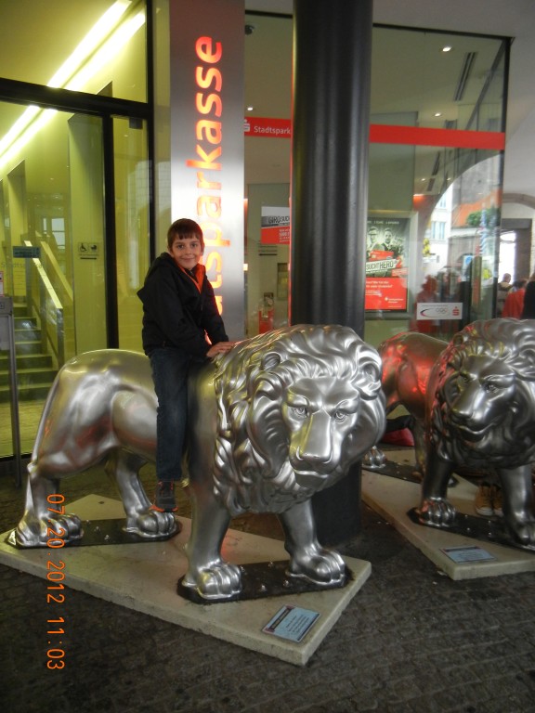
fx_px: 618
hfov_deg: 46.8
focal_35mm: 30
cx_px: 268
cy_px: 356
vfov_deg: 60.0
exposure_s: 1/27.5
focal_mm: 5.4
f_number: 3.5
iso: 400
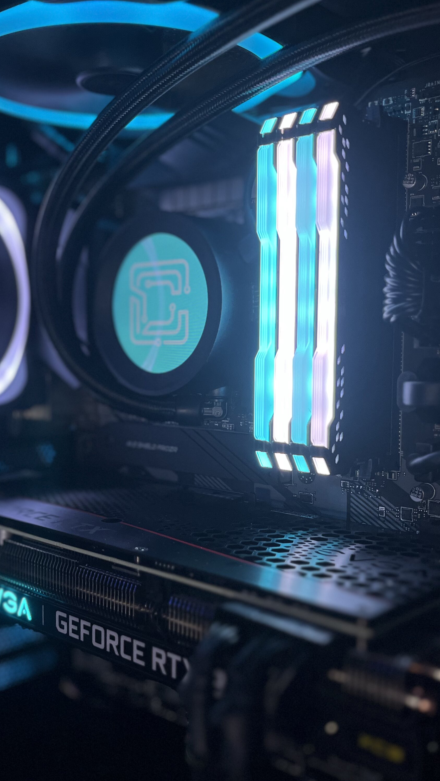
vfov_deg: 52.8
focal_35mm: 38
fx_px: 788
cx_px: 159
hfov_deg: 31.0
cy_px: 391
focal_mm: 5.1
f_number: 1.6
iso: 100
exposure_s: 1/121
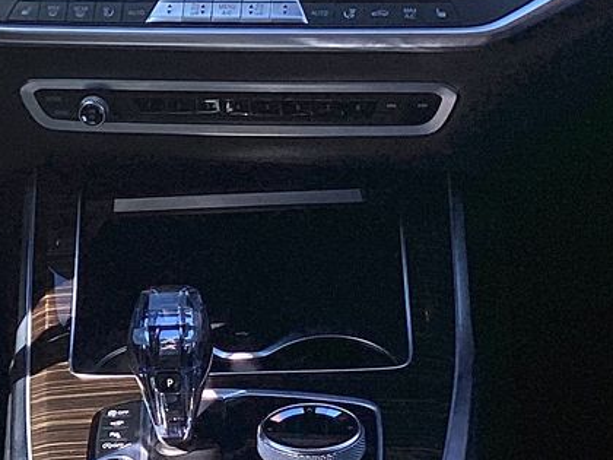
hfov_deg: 16.3
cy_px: 110
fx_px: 2090
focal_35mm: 118
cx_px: 0
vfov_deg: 12.5
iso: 25
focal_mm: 3.3
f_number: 2.4
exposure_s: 1/347
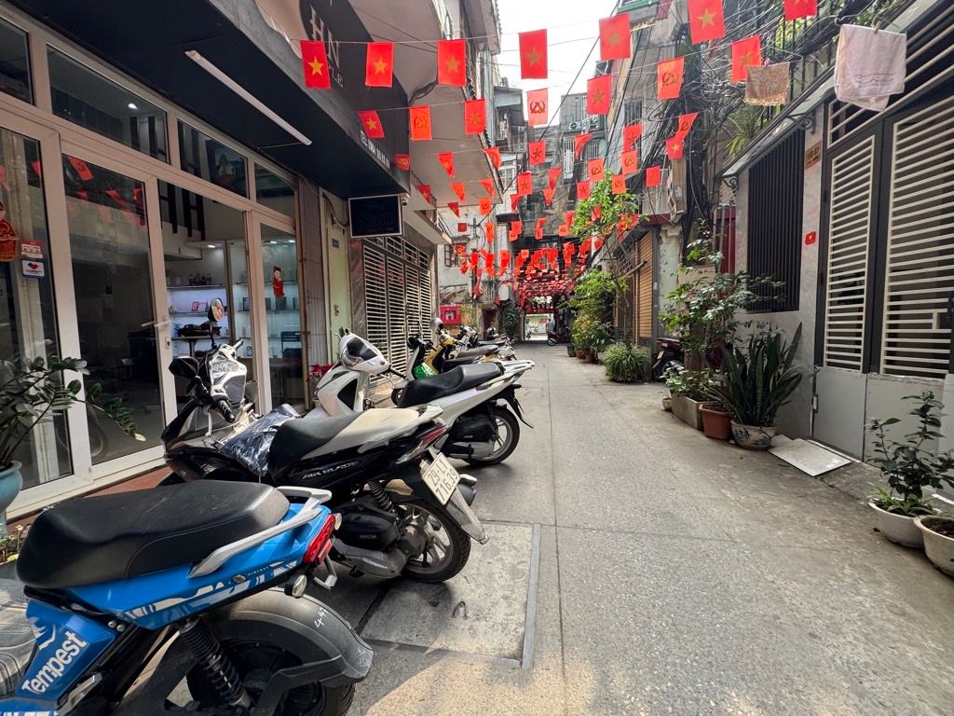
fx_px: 386
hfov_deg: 102.1
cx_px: 477
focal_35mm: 14
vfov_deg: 85.7
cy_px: 358
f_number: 2.2
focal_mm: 2.22
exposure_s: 1/283
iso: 40
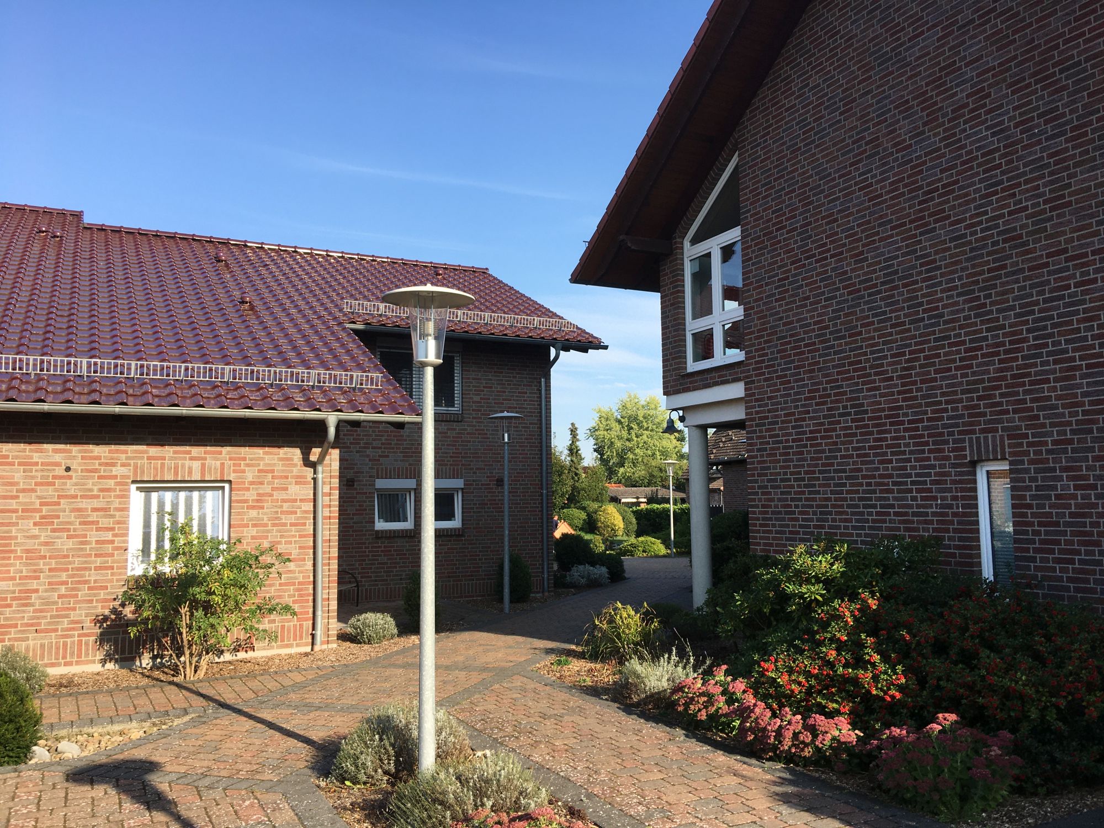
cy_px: 414
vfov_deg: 48.2
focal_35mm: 29
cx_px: 552
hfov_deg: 61.7
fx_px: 925
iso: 25
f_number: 2.2
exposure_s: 1/818
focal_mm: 4.15
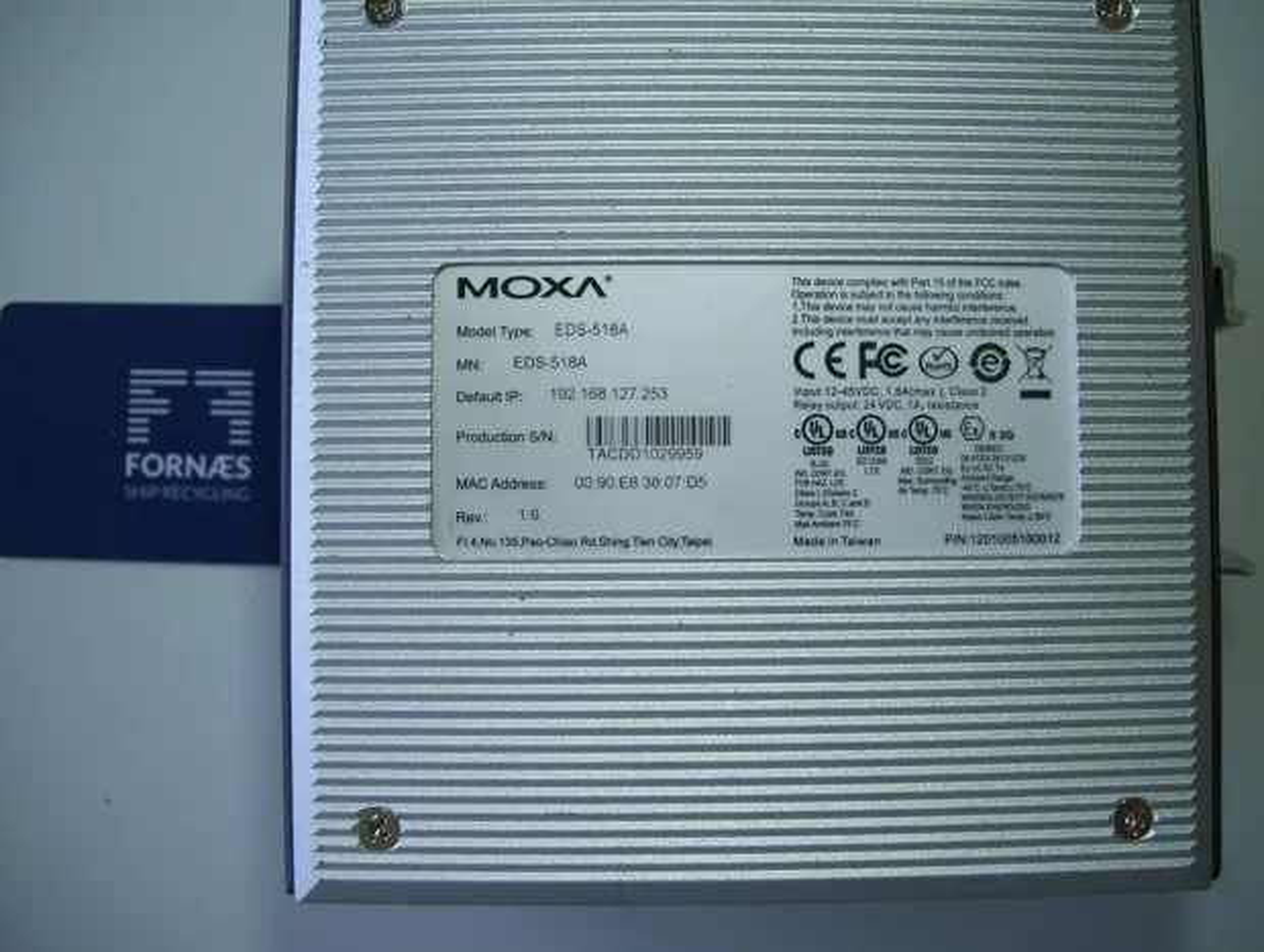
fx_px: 1317
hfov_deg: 51.3
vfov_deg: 39.8
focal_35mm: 36
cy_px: 476
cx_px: 632
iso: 80
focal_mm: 6
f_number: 2.7
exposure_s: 1/400
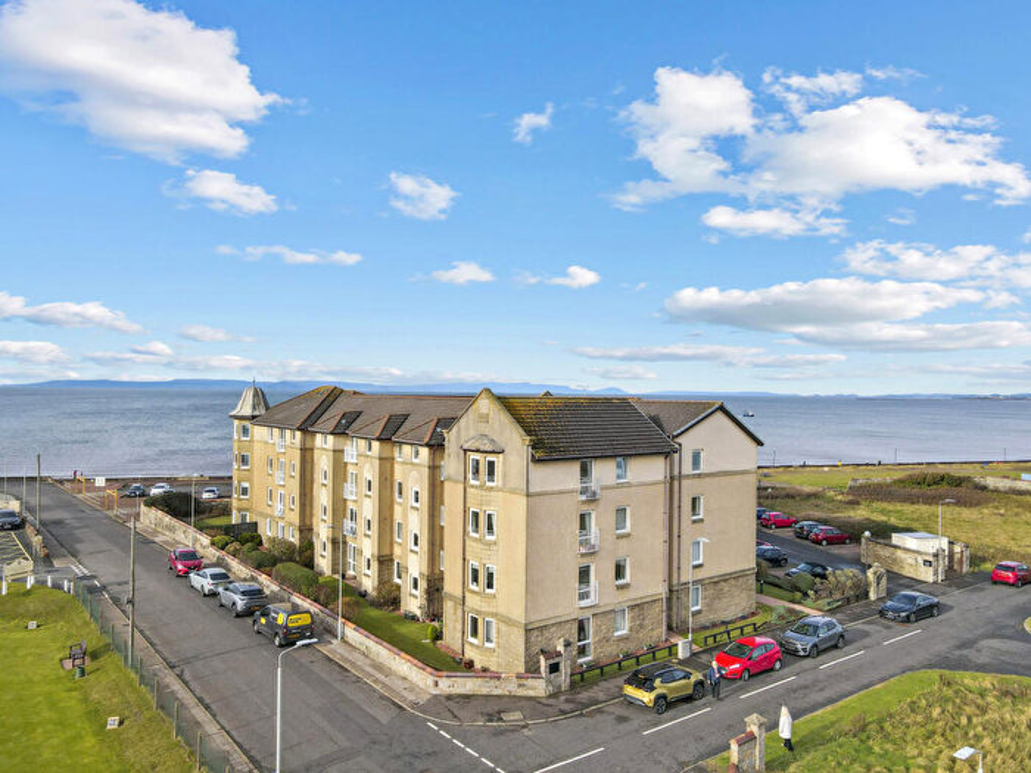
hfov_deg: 71.6
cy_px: 386
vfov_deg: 56.8
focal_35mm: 24
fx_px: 715
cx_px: 516
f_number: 2.8
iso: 100
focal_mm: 4.5
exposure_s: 1/640
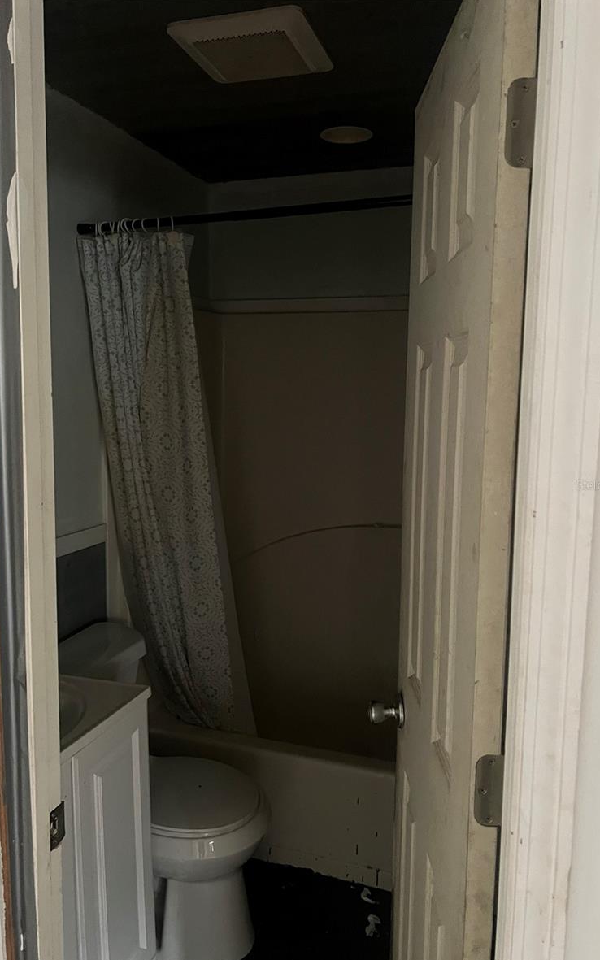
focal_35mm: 28
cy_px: 484
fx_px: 733
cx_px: 268
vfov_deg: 66.5
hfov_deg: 44.5
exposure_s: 1/30
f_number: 1.5
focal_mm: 5.7
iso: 640
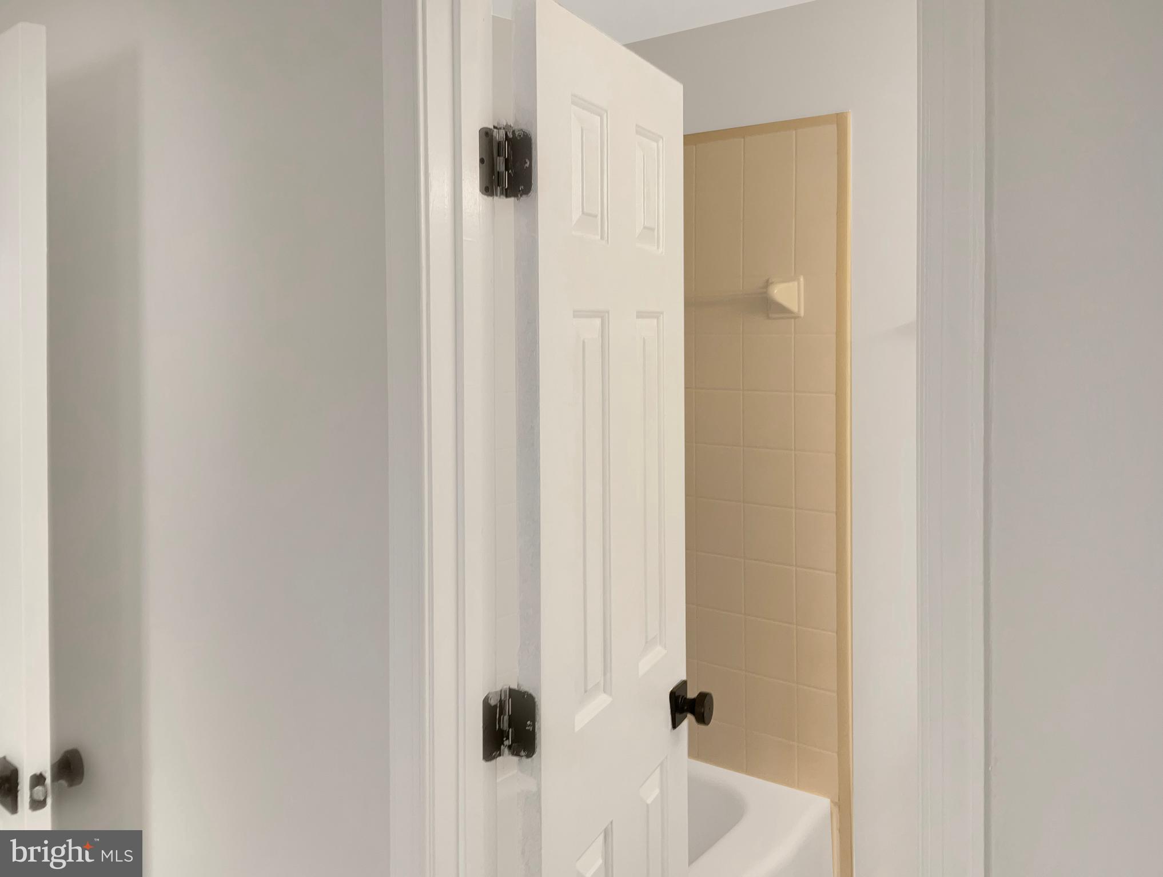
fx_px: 977
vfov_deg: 48.4
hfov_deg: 61.5
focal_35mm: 29
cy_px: 438
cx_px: 582
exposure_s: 1/14
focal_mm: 3
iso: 16
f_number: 1.8
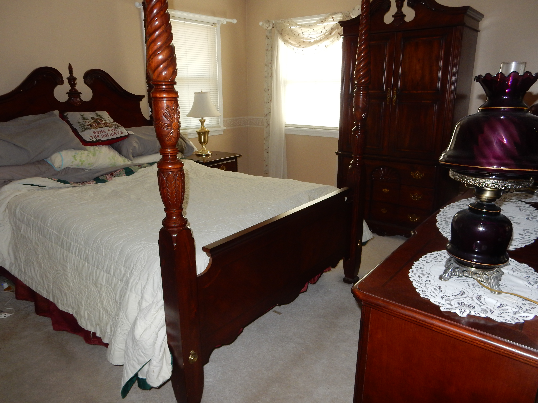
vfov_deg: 54.9
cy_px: 202
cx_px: 269
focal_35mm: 25
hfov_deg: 69.4
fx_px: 389
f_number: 3.7
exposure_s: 1/30
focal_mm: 4.5
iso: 200
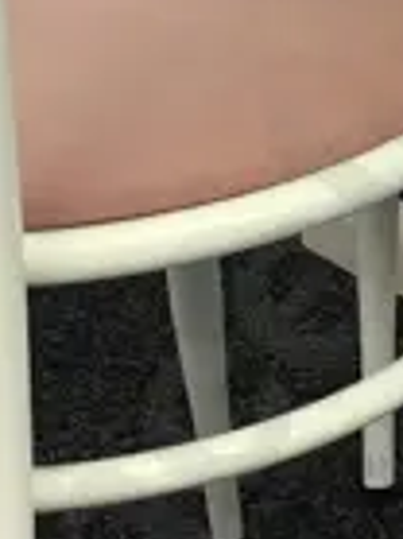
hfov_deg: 6.7
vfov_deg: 9.0
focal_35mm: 214
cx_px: 771
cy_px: -330
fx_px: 3327
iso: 64
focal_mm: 4.15
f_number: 2.2
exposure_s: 1/33
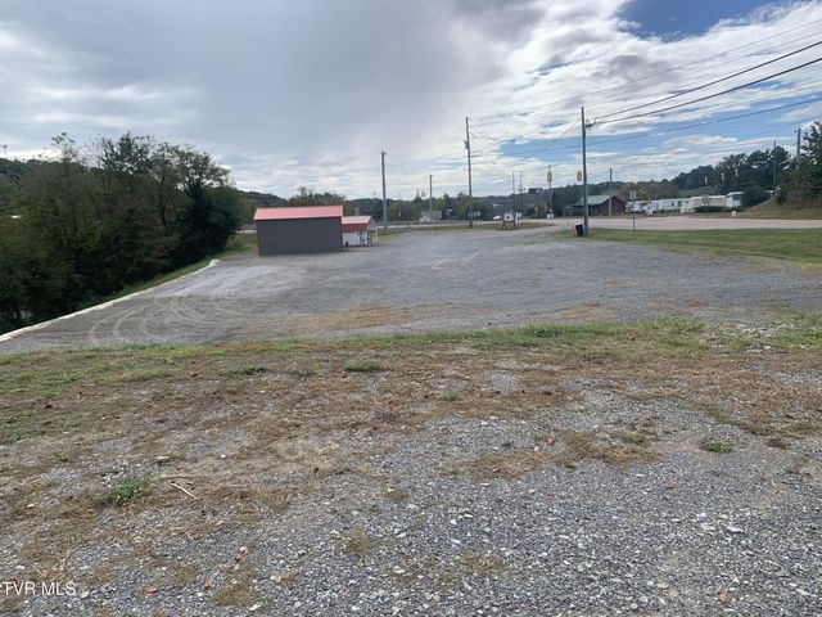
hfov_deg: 67.3
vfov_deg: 53.1
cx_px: 411
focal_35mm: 26
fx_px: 617
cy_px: 308
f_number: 1.8
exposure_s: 1/2160
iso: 25
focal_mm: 4.25
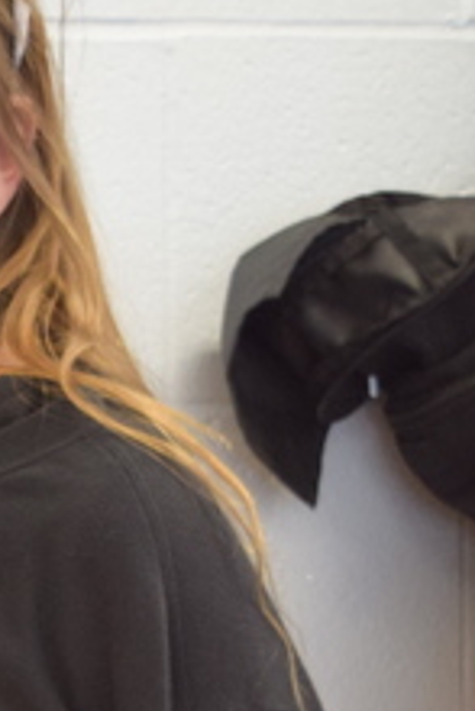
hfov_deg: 5.1
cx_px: -415
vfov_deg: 7.6
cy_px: 1173
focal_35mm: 265
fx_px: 5236
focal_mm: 38
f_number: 4.8
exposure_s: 1/60
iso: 1100
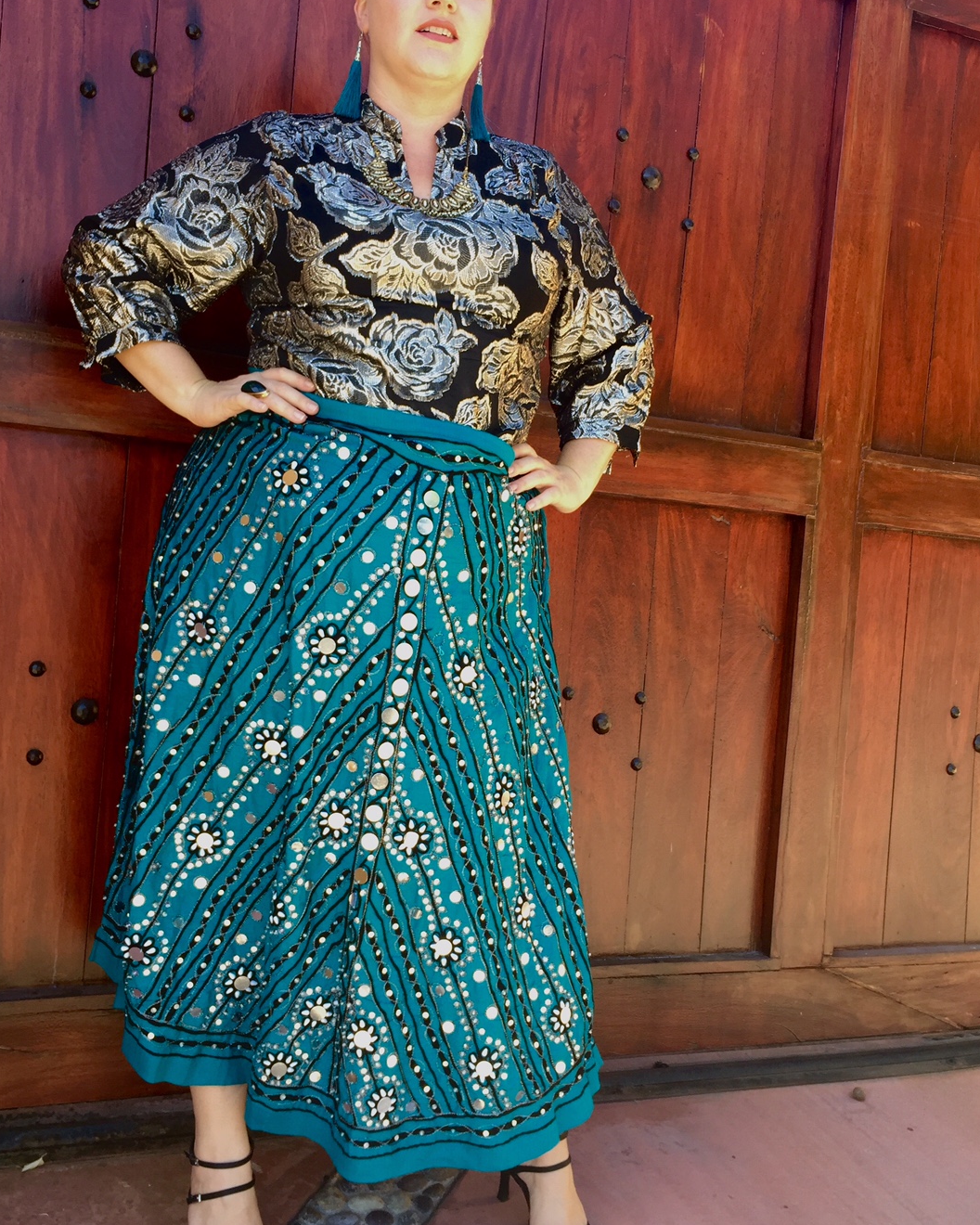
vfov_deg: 51.5
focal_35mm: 35
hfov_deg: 42.2
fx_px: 1269
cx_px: 461
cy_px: 596
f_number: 2.2
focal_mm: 4.15
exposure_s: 1/120
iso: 32
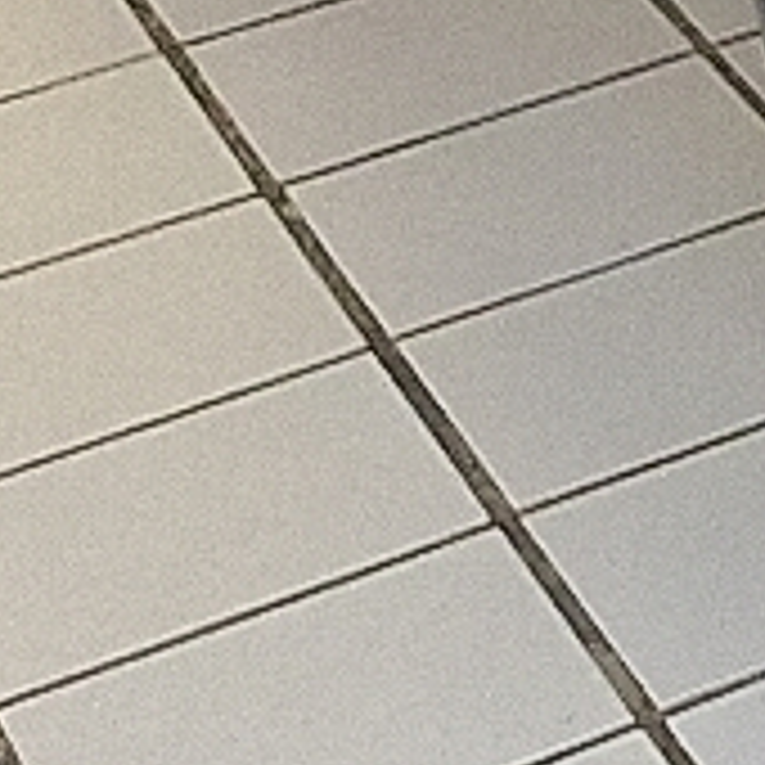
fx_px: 5201
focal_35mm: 208
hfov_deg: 6.3
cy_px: -814
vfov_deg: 8.0
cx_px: 3434
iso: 60
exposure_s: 1/120
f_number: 1.8
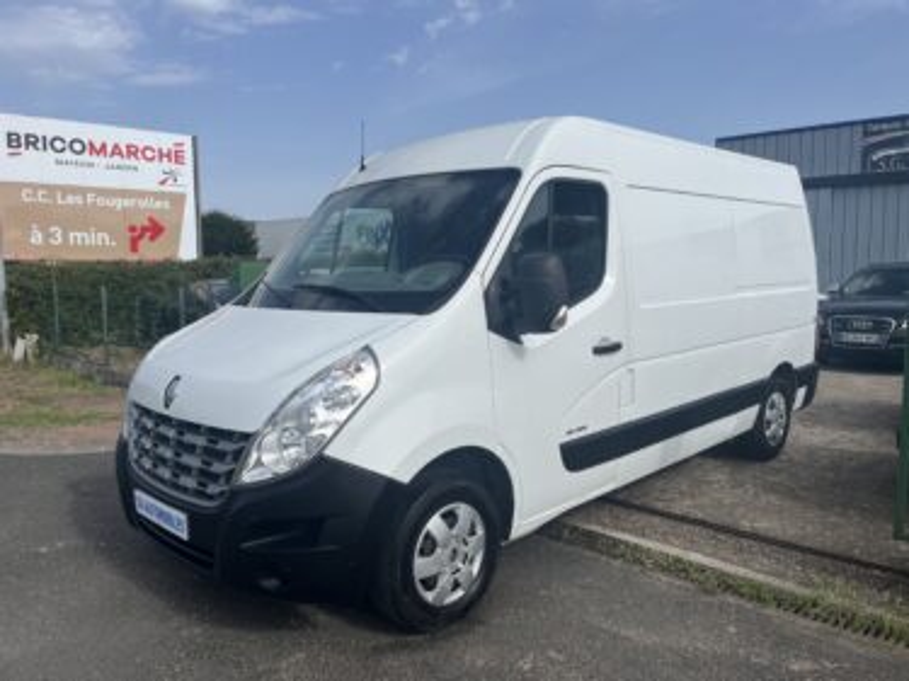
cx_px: 454
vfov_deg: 53.0
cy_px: 340
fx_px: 683
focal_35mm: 26
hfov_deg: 67.3
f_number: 1.6
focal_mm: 5.1
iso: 50
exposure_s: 1/5556
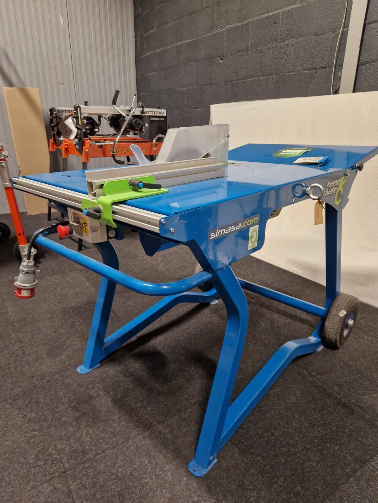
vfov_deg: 73.9
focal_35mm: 23
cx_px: 189
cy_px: 252
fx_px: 335
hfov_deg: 58.9
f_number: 1.8
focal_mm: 5.4
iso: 640
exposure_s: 1/100
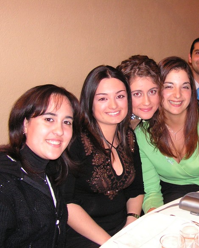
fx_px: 353
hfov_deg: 30.6
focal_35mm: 48
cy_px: 124
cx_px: 163
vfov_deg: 38.8
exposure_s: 1/40
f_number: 3.2
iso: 200
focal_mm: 6
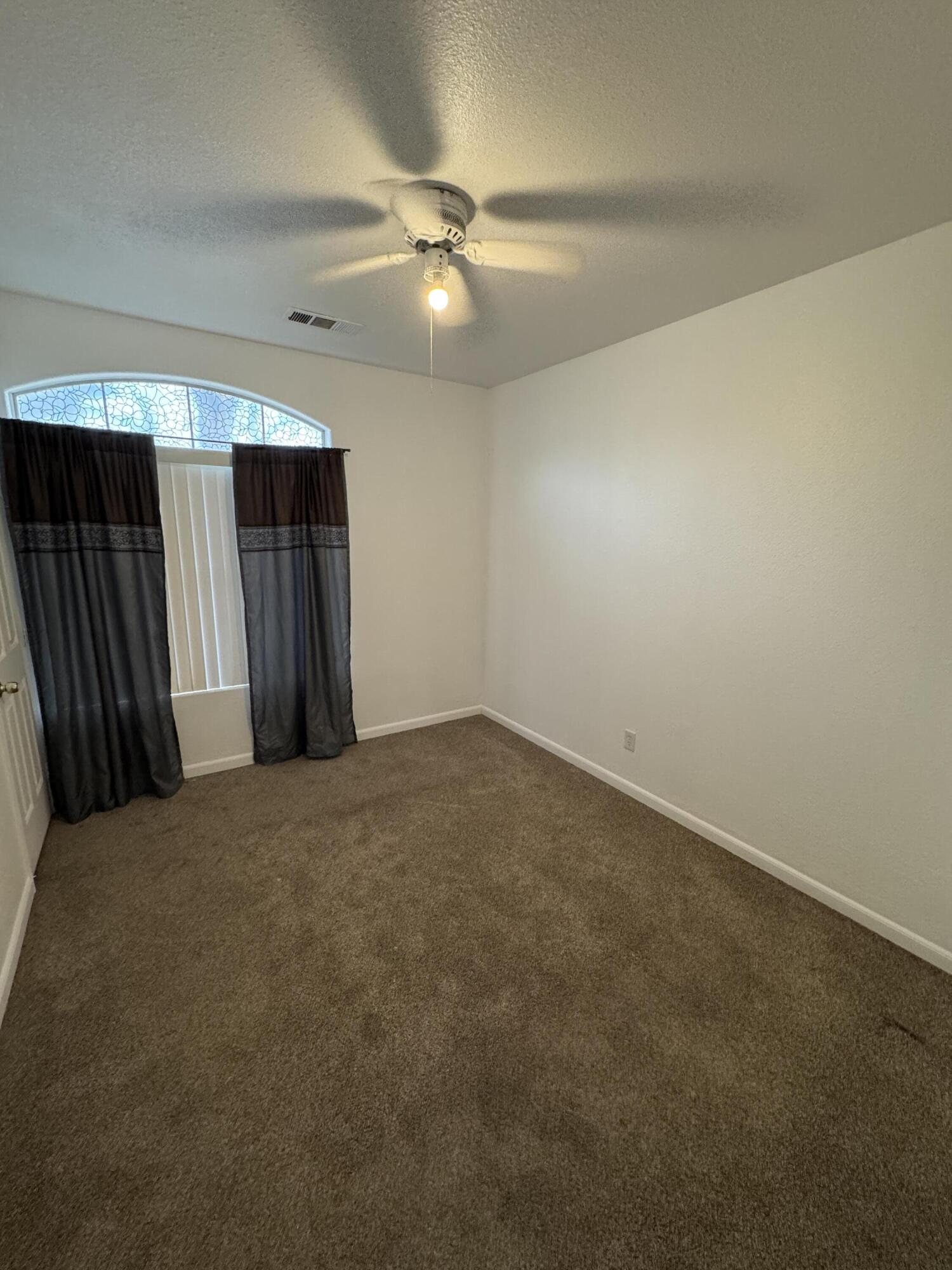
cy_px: 635
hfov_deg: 85.7
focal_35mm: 14
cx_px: 476
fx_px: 513
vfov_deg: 102.1
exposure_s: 1/60
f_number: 2.2
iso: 500
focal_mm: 2.22
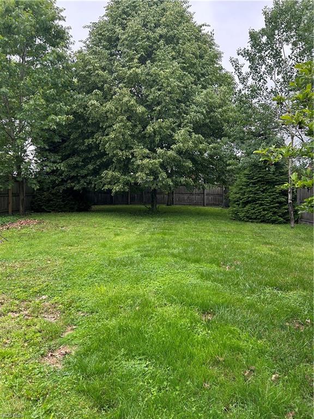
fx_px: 314
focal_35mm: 26
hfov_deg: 53.1
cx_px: 157
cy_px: 210
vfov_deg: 67.3
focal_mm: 5.7
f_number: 1.5
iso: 64
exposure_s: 1/137
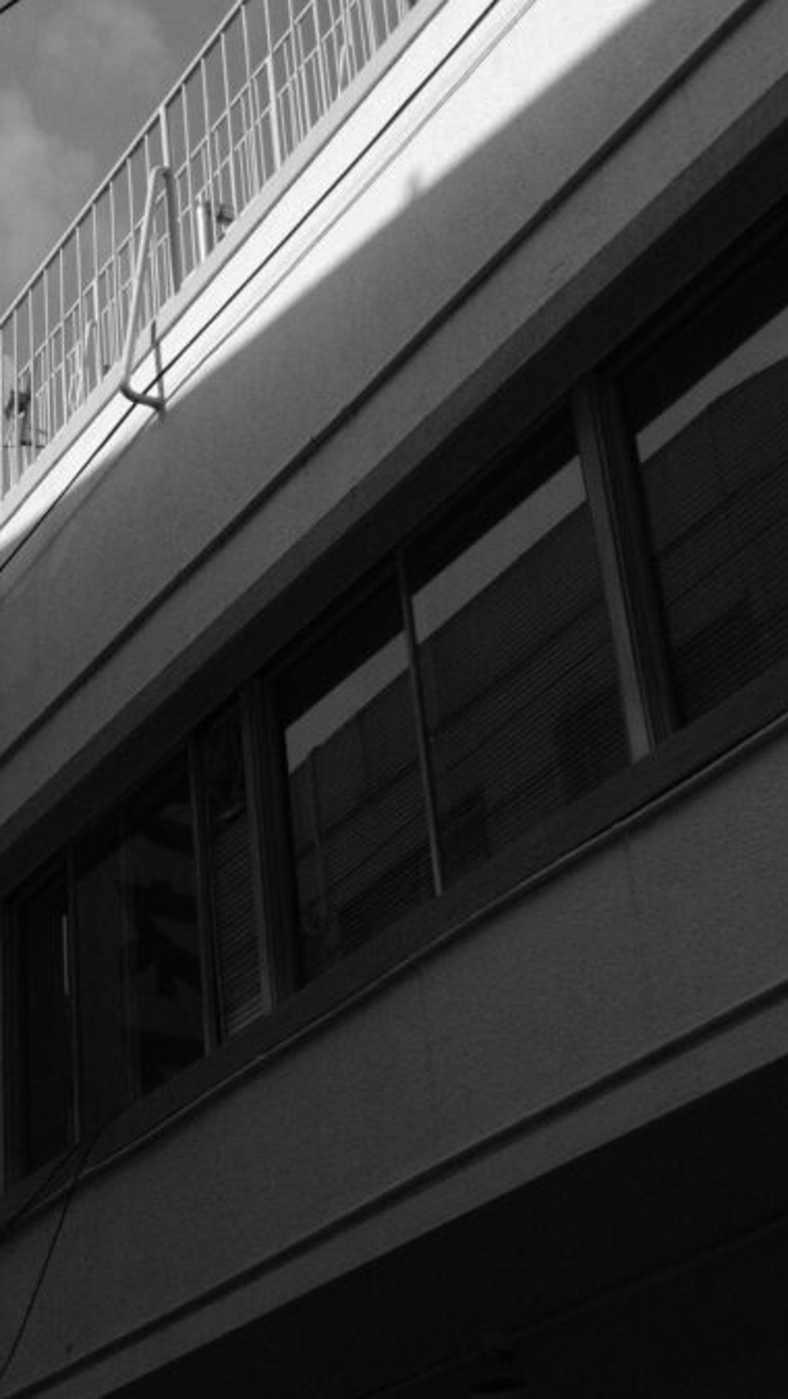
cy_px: 706
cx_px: 15
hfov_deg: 18.9
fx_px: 2302
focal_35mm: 62
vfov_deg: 33.8
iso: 125
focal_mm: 25.9
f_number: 4.5
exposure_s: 1/1000
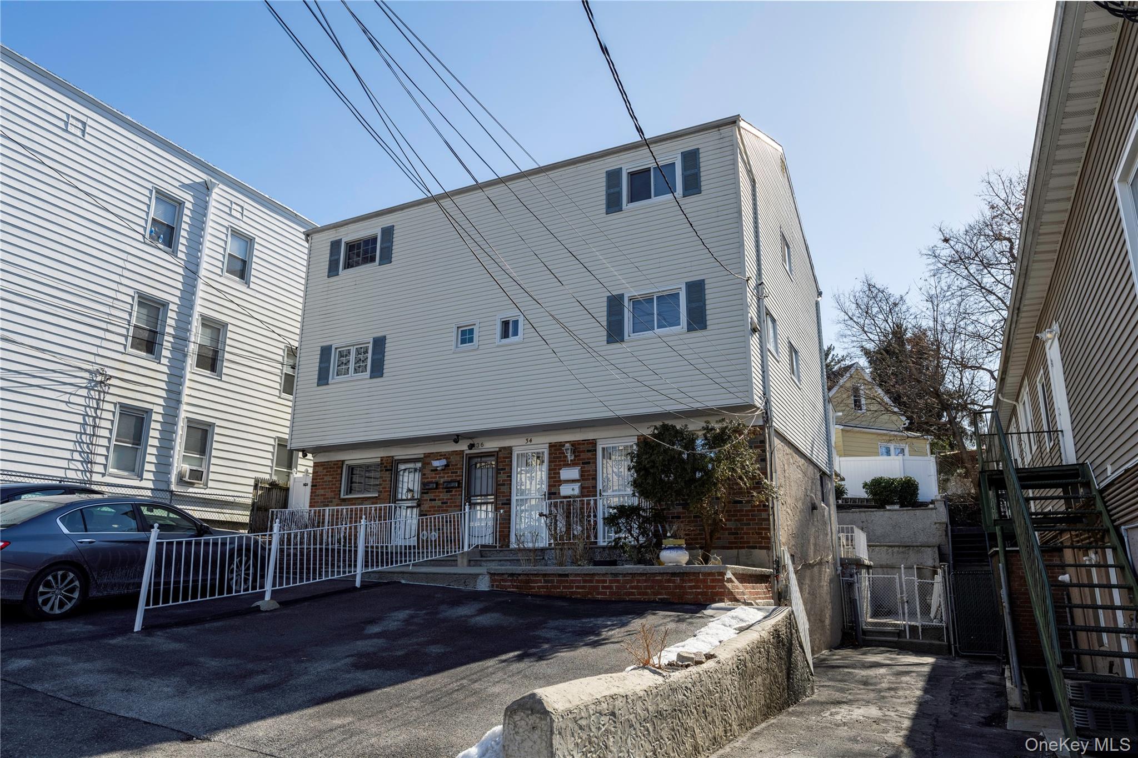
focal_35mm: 24
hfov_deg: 73.7
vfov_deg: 53.1
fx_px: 759
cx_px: 569
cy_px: 379
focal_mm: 24
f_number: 6.3
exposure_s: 1/2500
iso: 320
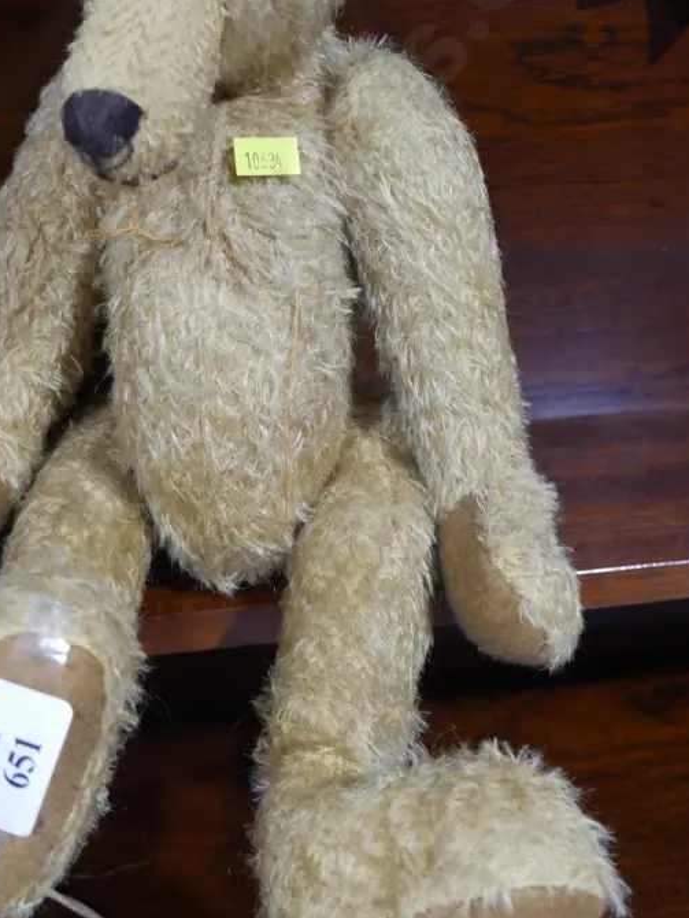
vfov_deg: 34.7
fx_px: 1459
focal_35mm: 55
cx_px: 227
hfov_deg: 26.4
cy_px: 327
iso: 800
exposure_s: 1/60
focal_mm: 18
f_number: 4
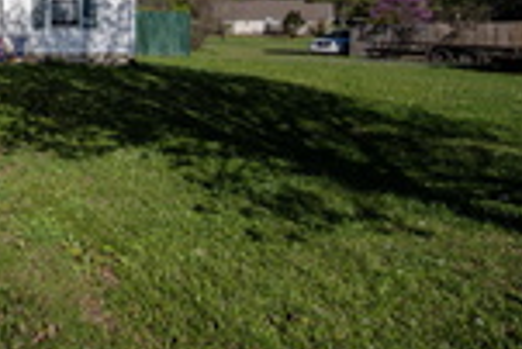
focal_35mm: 37
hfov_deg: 37.0
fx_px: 537
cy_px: 28
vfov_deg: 33.9
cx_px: -128
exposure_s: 1/160
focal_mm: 14
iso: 100
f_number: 16
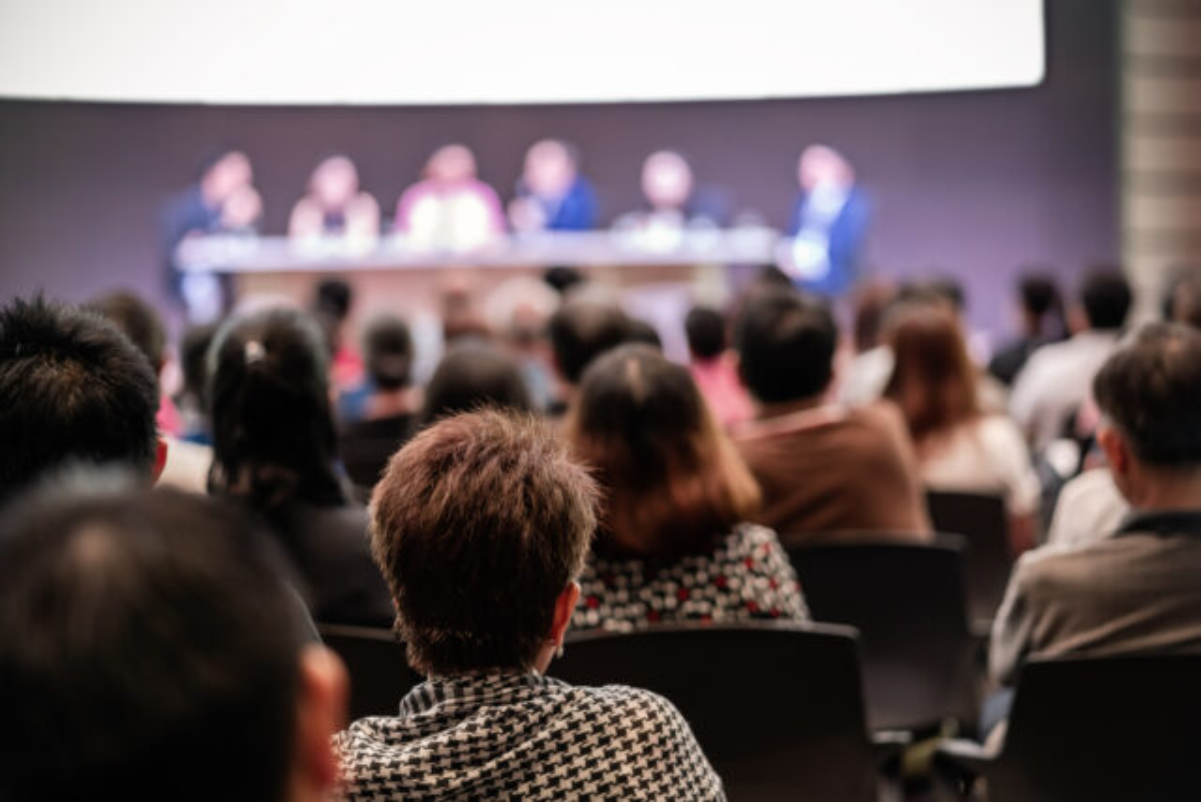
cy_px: 401
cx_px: 600
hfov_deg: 23.9
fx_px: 2836
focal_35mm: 85
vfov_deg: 16.1
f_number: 2.2
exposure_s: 1/125
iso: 1250
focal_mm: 85
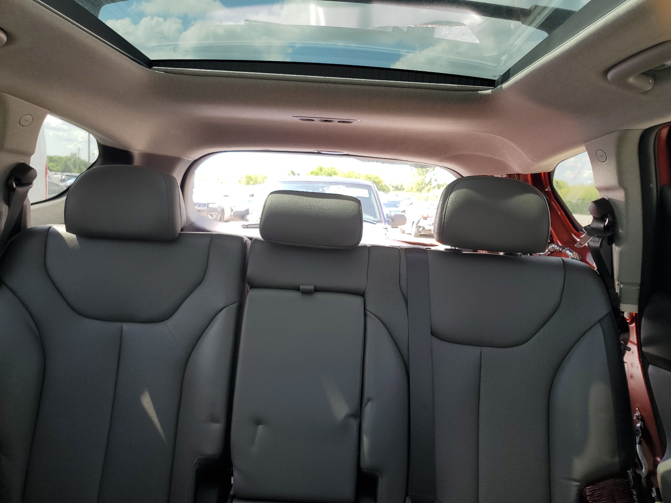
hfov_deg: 67.3
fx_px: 504
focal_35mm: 26
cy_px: 252
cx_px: 336
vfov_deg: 53.1
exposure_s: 1/333
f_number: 1.5
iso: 50
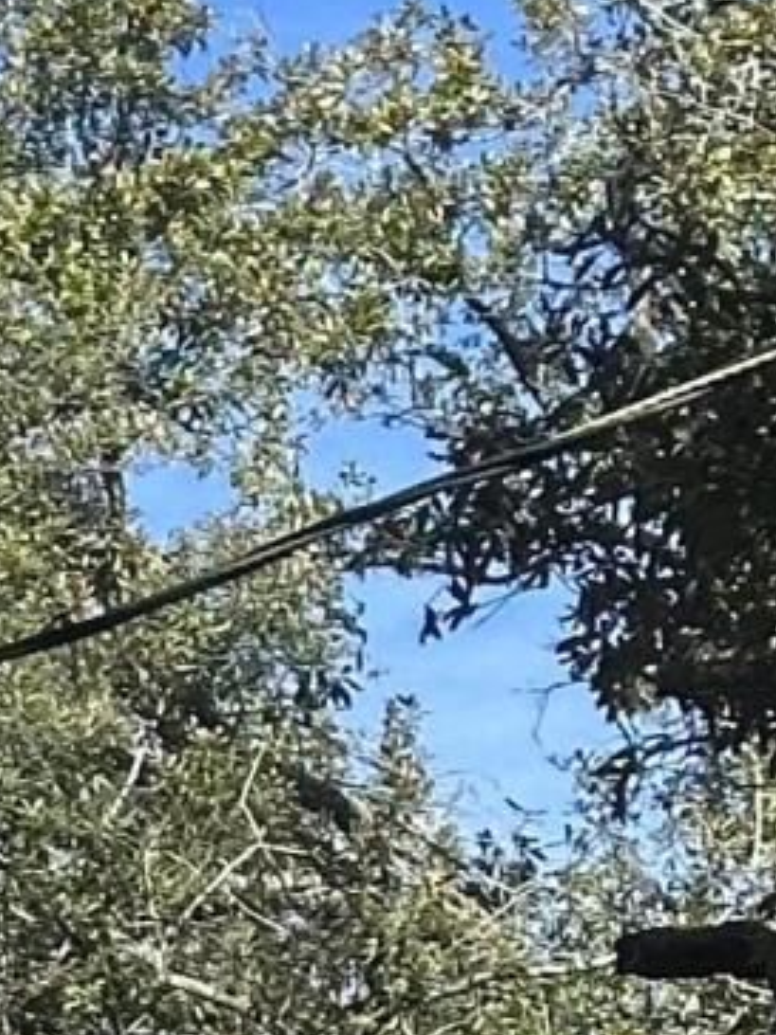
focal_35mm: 264
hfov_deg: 5.5
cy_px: 2462
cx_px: -571
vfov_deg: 7.1
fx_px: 7891
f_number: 1.78
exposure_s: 1/1695
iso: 64
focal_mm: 6.86
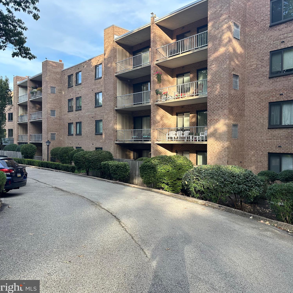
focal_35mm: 29
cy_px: 146
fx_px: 278
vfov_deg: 55.6
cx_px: 191
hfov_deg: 54.7
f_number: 1.78
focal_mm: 6.86
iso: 80
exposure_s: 1/511
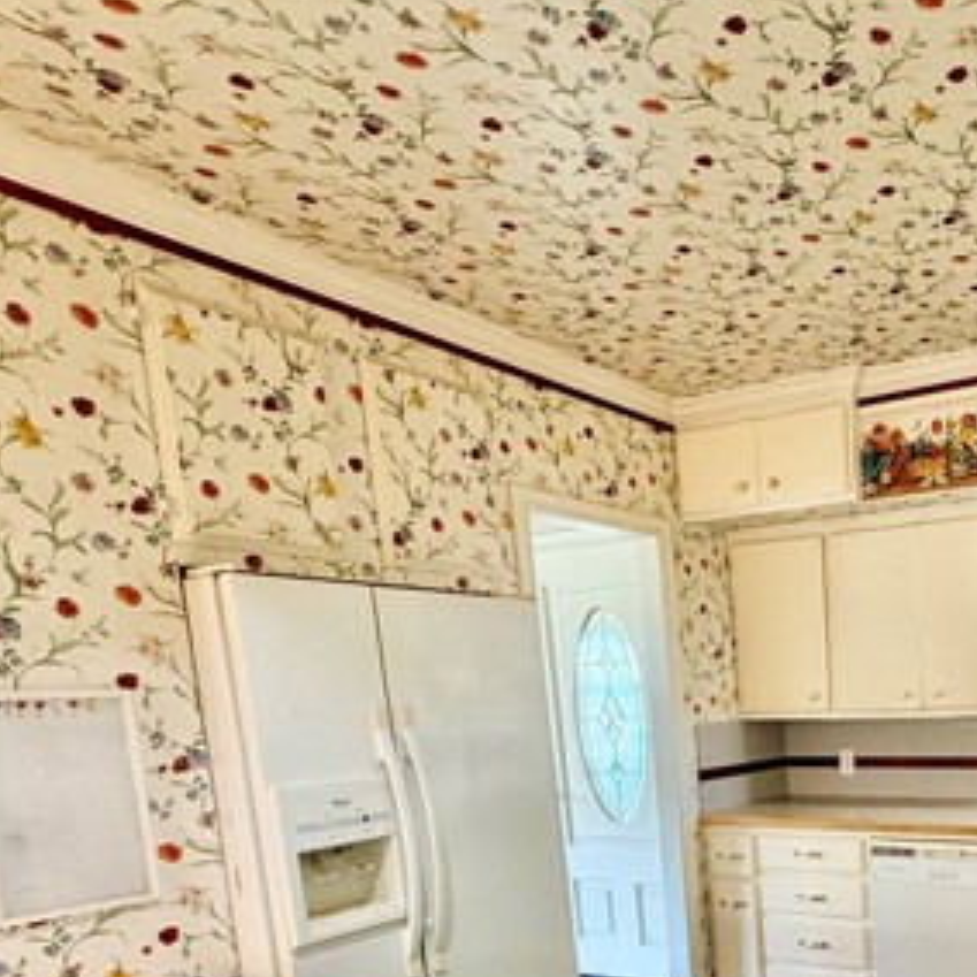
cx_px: 932
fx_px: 894
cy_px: 808
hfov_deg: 49.1
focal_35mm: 28
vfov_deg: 52.8
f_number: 2.2
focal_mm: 2.22
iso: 250
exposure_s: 1/60
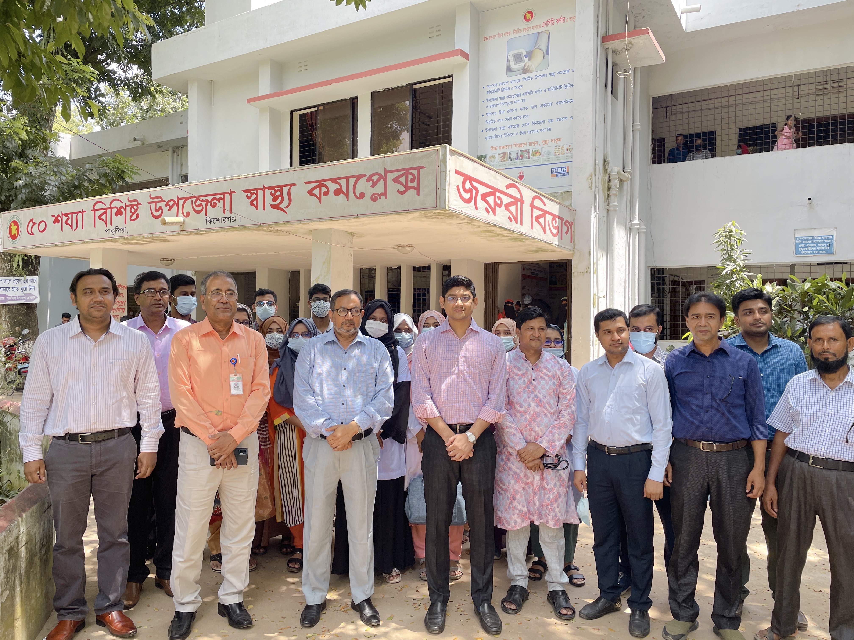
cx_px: 427
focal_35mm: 26
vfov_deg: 53.1
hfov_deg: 67.3
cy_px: 320
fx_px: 641
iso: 32
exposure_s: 1/310
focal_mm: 4.2
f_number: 1.6
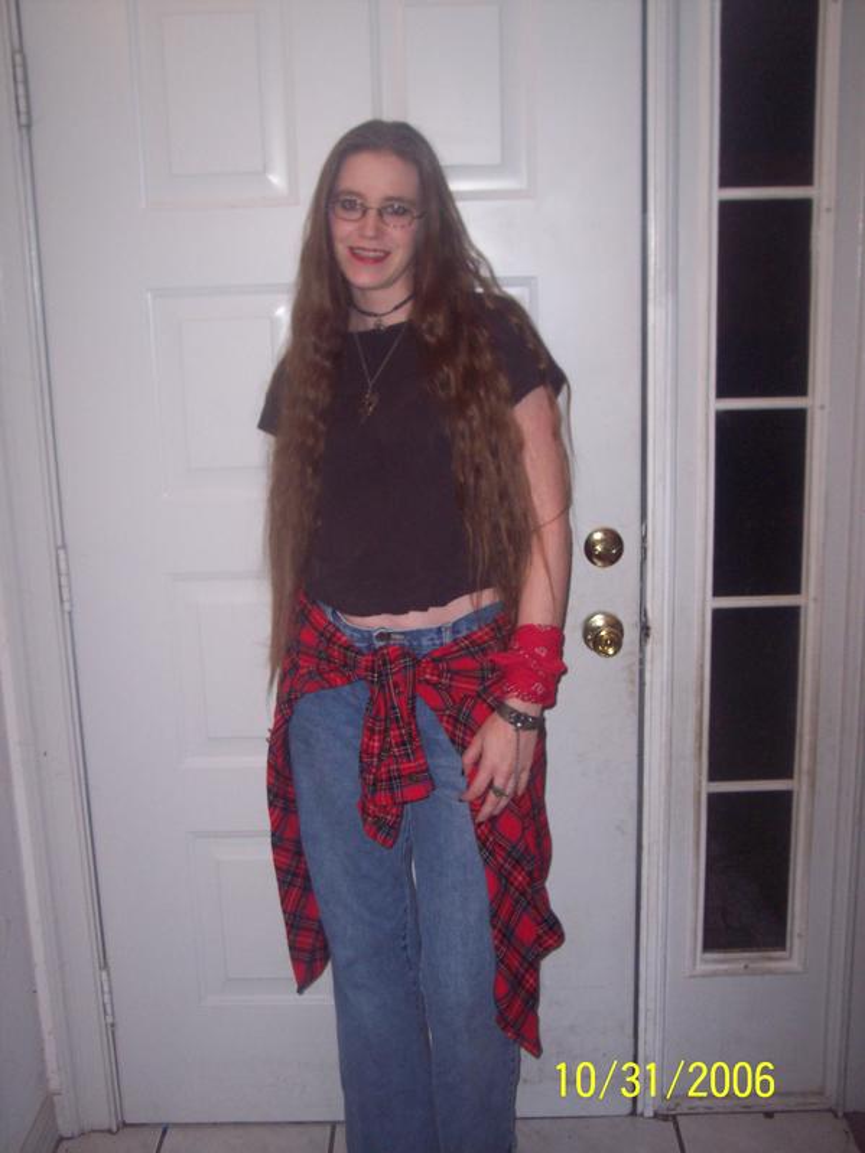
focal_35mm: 38
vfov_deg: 49.0
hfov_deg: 37.7
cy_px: 576
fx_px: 1266
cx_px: 432
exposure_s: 1/30
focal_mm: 8
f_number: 2.8
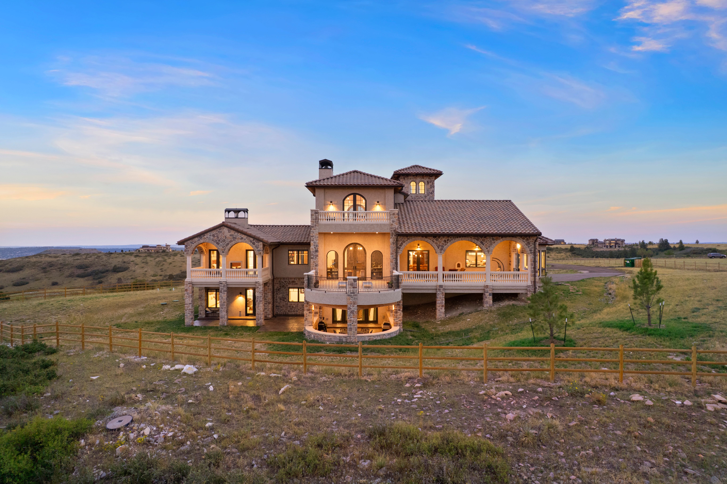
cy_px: 242
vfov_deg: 57.2
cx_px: 364
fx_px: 444
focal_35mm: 22
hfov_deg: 78.6
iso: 360
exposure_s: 1/15
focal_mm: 8.38
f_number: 2.8
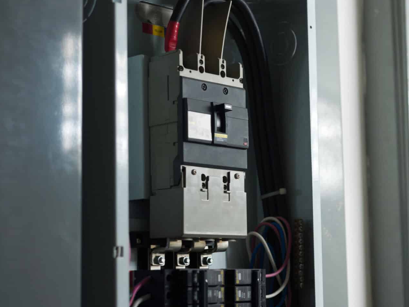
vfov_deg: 18.9
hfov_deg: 24.8
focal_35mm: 78
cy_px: 178
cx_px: 295
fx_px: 921
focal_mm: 50
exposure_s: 1/100
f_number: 2.8
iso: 400
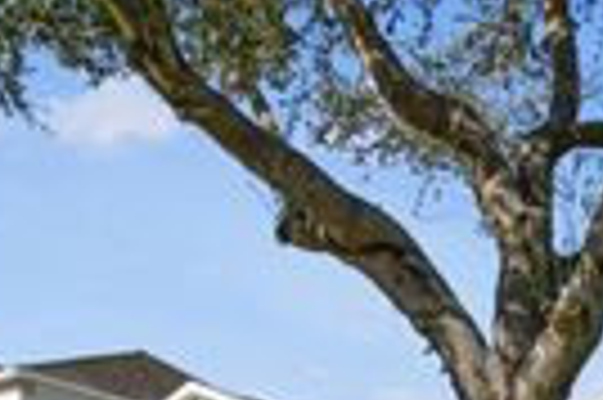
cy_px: 627
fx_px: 937
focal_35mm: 56
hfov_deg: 34.6
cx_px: 482
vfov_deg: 20.2
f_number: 6.3
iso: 100
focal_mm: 10
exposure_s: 1/640
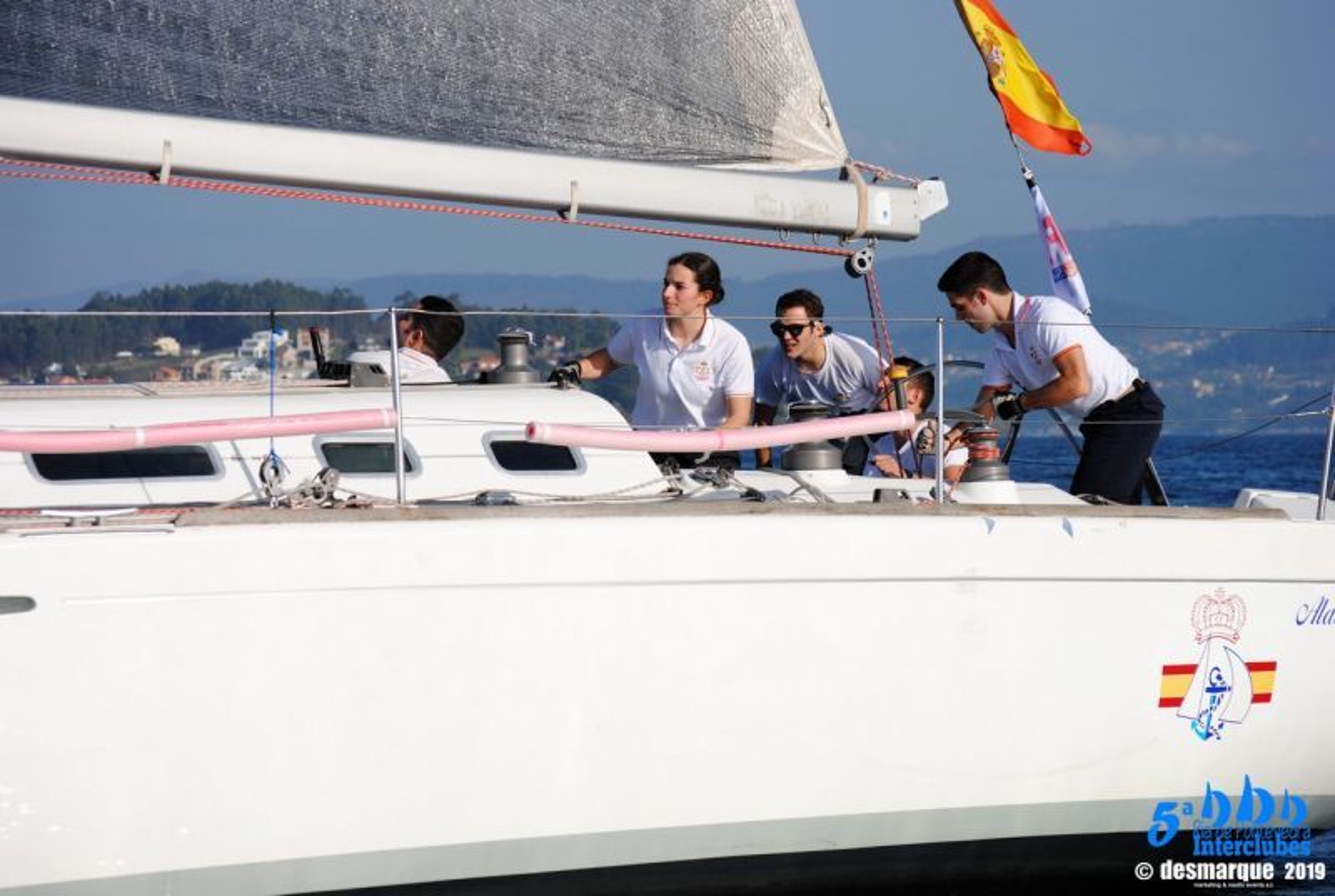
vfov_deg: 9.4
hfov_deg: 13.9
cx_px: 668
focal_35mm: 147
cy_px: 448
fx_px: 5462
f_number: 6.3
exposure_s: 1/640
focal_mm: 98
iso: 100
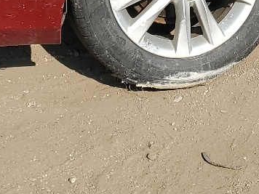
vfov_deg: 11.6
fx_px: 875
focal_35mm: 117
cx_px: 303
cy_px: -166
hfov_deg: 16.2
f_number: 1.5
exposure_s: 1/3333
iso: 50
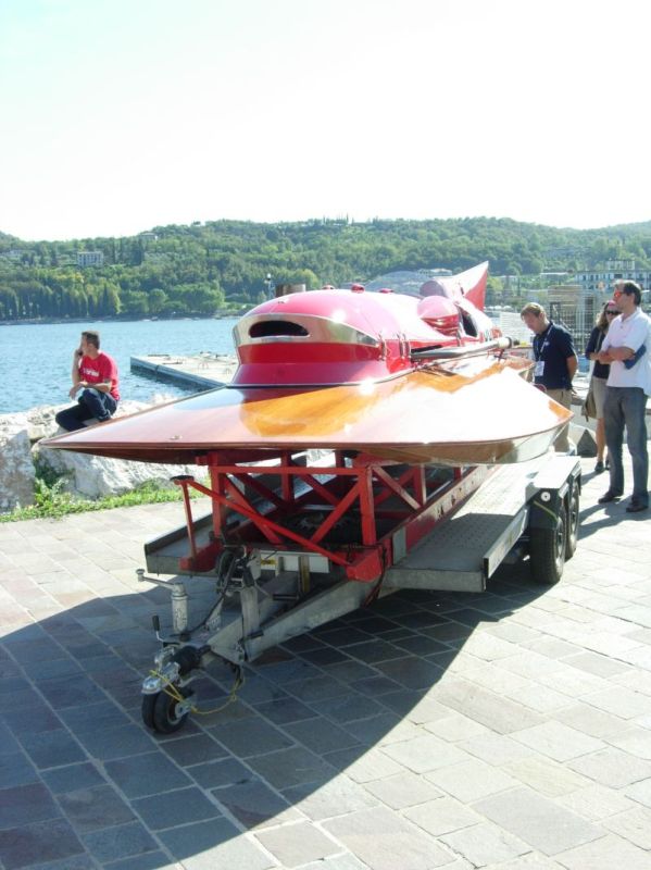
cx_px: 326
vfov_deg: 45.8
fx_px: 1029
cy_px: 435
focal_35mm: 41
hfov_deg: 35.1
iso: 64
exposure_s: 1/2048
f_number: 4.9
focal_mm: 8.5
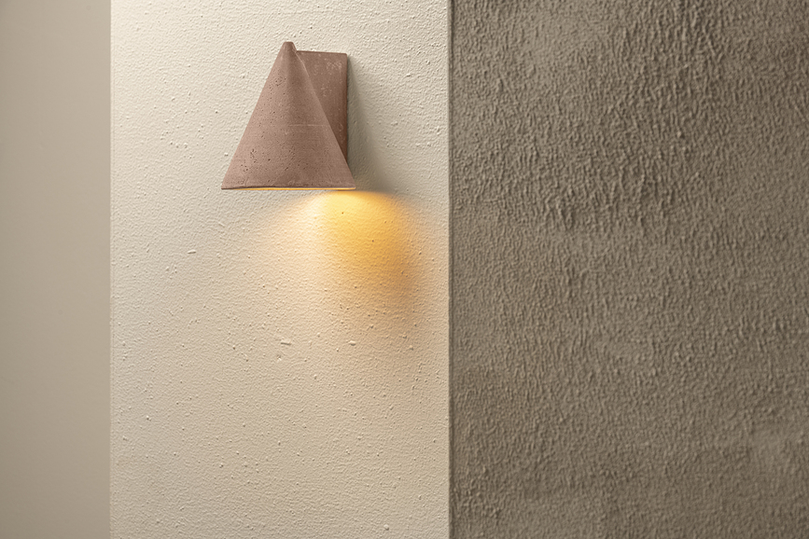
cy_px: 270
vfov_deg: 10.5
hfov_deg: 15.8
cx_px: 404
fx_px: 2921
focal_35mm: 130
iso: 64
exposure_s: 1/160
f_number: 13
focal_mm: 130
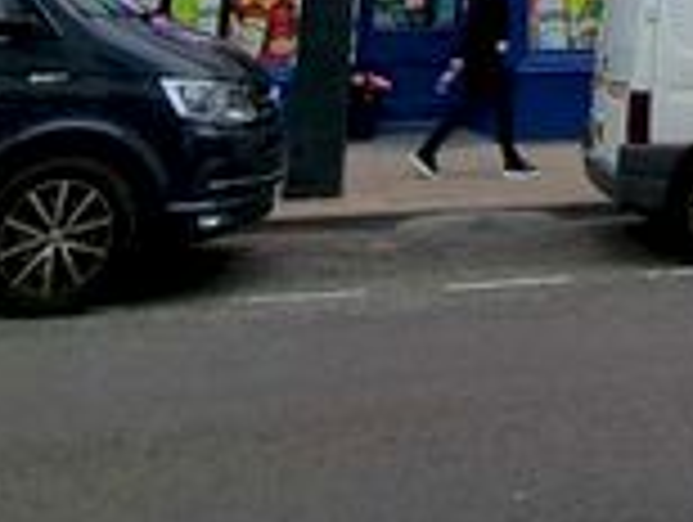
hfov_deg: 29.7
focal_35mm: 59
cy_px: -439
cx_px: 747
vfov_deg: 18.7
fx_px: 1183
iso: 50
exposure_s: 1/572
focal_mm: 2.2
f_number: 2.2
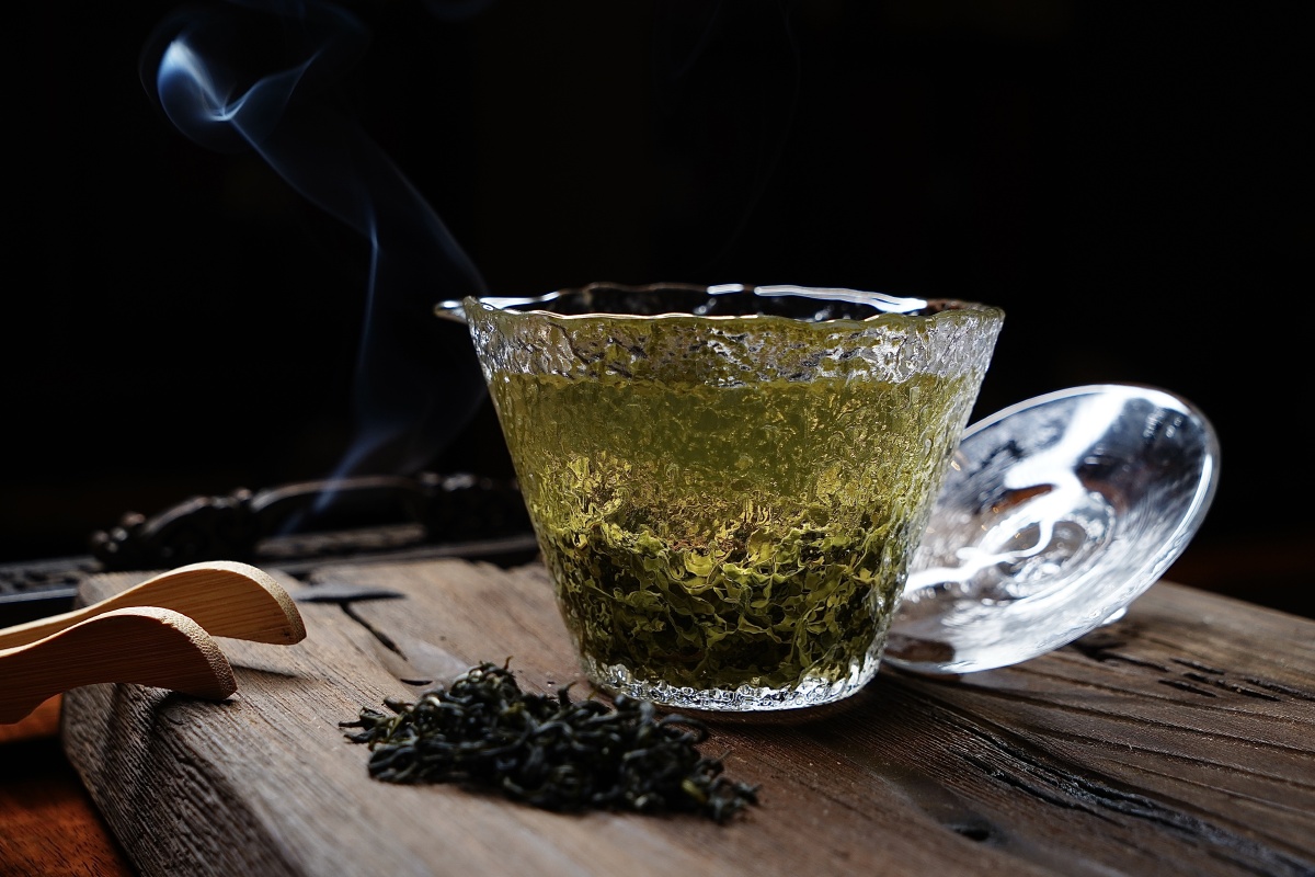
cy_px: 438
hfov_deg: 40.3
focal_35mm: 49
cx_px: 658
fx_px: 1790
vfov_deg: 27.5
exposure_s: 1/60
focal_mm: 49
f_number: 7.1
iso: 640
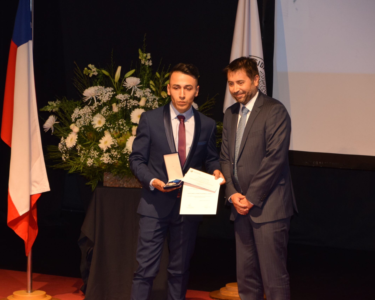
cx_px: 179
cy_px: 150
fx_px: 1971
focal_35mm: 178
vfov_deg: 8.7
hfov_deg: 10.9
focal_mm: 105
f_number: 5.6
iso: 800
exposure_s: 1/80
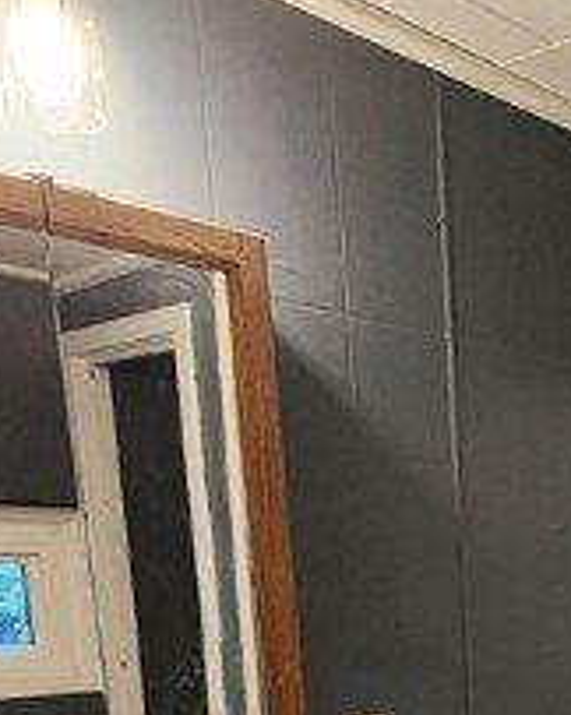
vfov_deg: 32.7
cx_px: 705
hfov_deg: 27.3
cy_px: 835
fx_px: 1015
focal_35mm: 48
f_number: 2.2
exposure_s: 1/60.2
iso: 400
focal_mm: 2.2
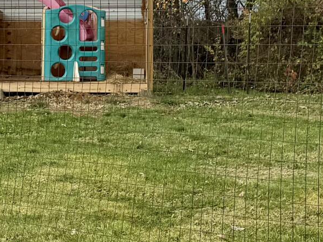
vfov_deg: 11.9
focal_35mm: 122
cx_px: 65
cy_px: -37
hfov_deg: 16.0
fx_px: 1139
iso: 80
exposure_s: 1/2703
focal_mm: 6.76
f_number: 1.78
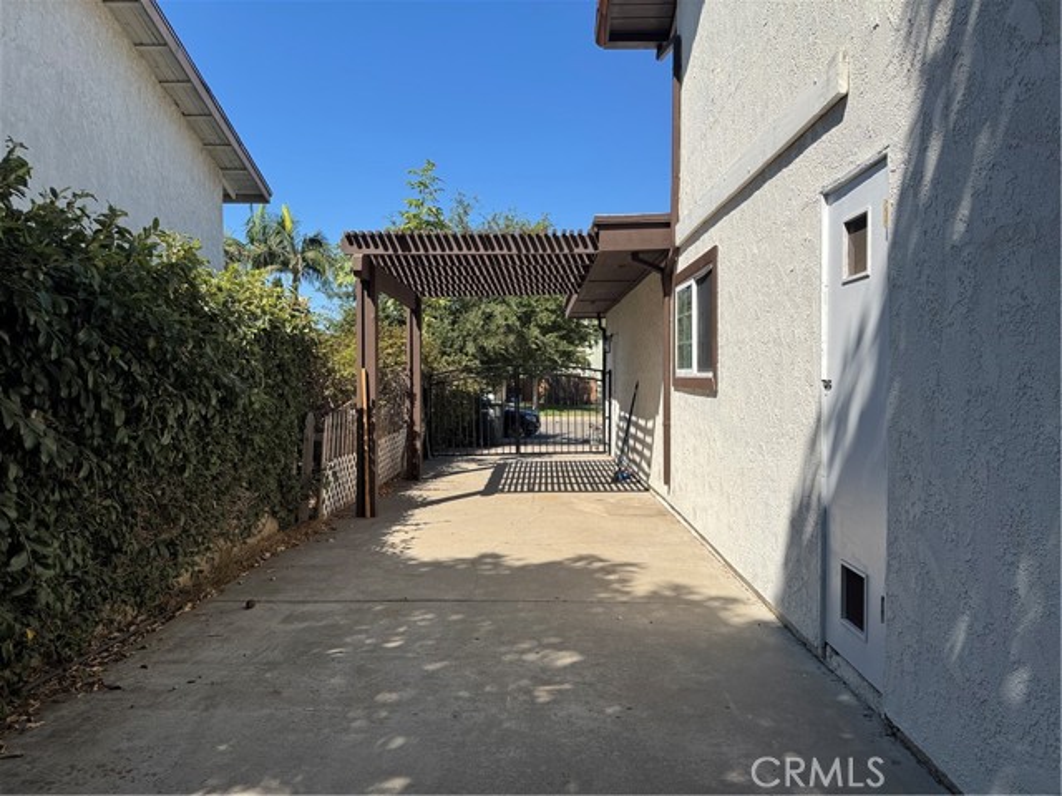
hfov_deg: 71.6
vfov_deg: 56.8
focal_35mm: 24
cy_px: 398
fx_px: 736
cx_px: 531
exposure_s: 1/4950
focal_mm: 6.76
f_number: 1.78
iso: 80
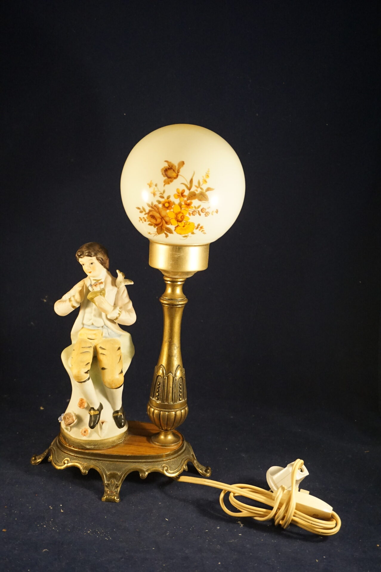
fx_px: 668
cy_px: 286
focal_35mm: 42
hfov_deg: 31.8
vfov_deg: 46.4
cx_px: 190
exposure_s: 1/160
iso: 3200
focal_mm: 28
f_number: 4.5
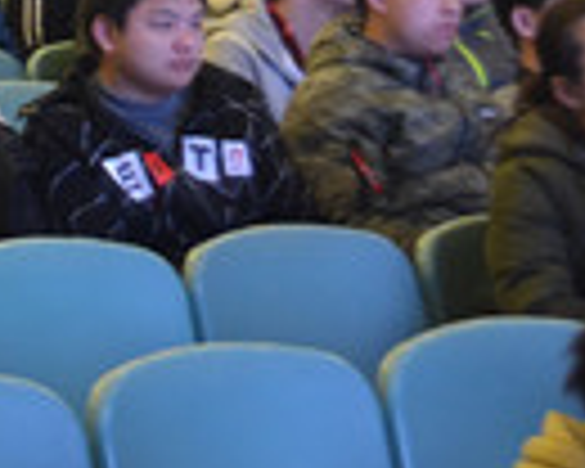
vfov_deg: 8.1
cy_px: -130
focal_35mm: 188
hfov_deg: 9.8
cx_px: -387
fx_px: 3258
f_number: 4.5
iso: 800
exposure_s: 1/15
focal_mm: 29
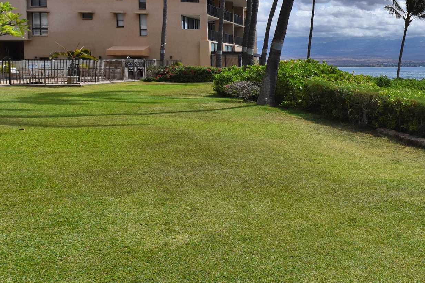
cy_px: 81
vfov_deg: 32.9
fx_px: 472
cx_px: 514
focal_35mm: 40
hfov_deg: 36.8
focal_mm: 16
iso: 200
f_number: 11
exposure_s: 1/500
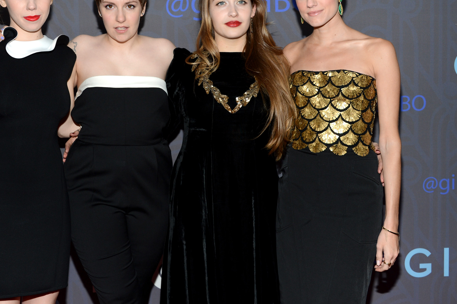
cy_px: 111
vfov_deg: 25.9
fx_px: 660
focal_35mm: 52
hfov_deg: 38.1
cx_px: 184
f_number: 6.3
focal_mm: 40
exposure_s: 1/250
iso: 500
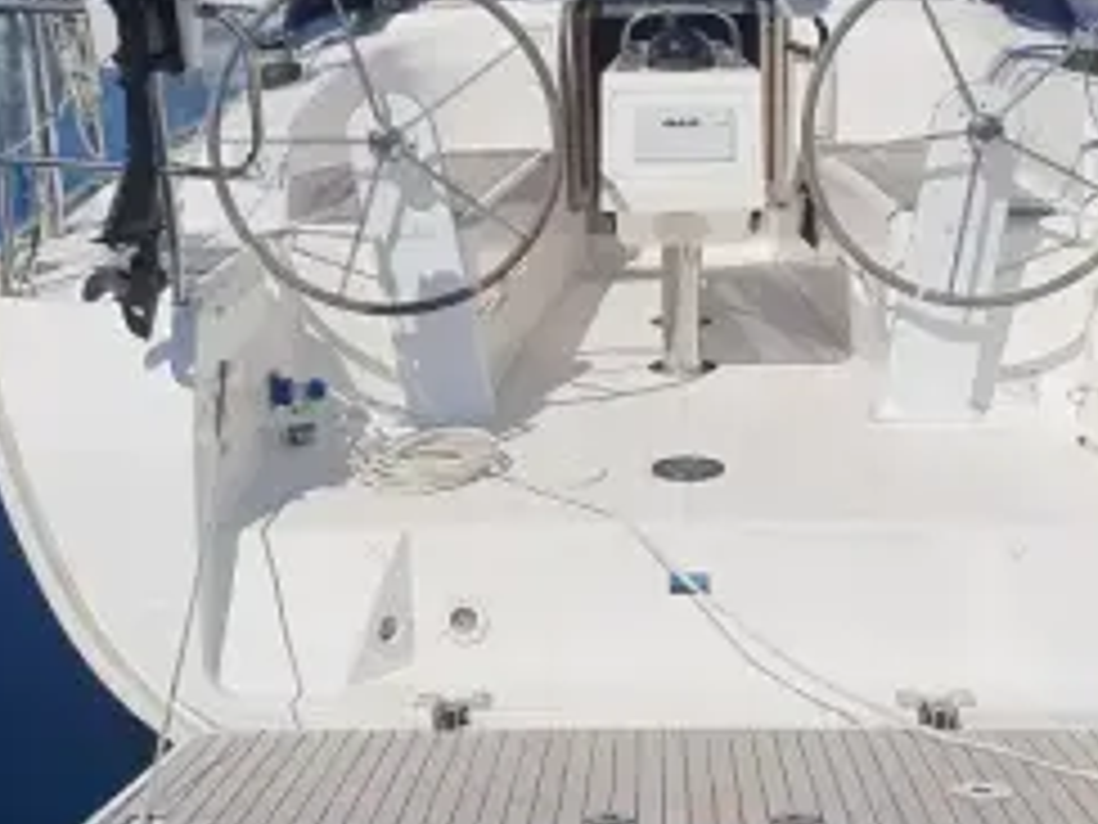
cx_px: 616
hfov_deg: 30.2
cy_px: 275
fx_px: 2030
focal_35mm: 64
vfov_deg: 22.8
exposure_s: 1/5856
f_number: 2.4
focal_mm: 4.32
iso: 50
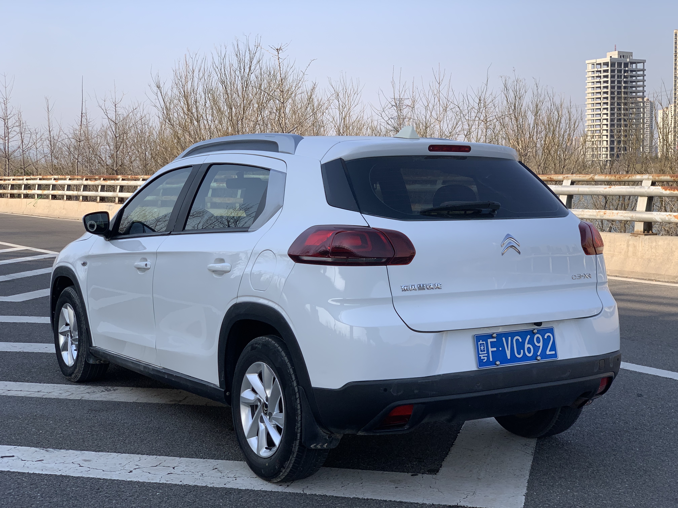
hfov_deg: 36.8
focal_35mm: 52
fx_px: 1018
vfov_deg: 28.0
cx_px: 339
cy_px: 254
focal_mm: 6
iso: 16
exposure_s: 1/716
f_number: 2.4
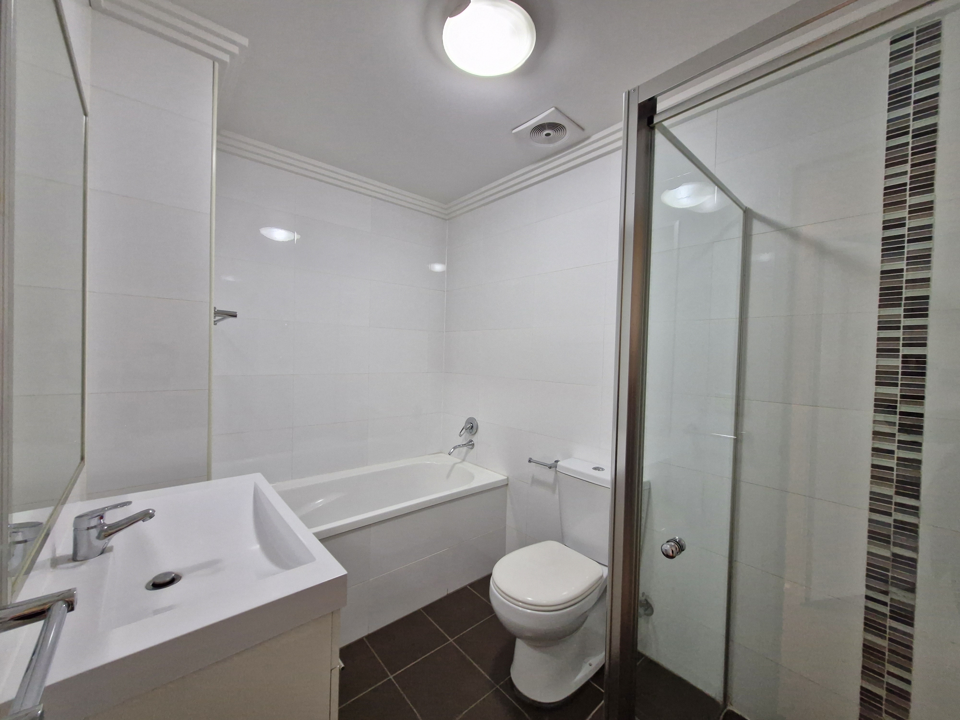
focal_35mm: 13
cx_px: 480
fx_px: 361
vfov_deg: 89.9
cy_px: 360
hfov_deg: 106.2
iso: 400
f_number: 2.2
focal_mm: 1.74
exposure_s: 1/50
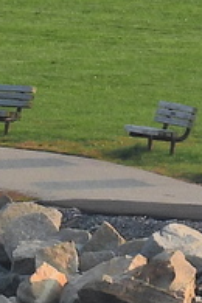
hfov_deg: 0.4
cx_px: -396
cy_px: 295
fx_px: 28665
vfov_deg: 0.6
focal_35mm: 3406
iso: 100
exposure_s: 1/400
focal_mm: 89.2
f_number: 5
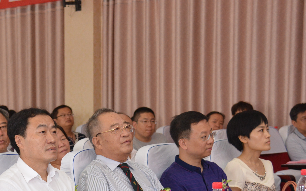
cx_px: 39
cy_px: 201
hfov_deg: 21.4
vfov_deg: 13.5
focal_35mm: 95
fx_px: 792
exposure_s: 1/250
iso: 2000
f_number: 4
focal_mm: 38
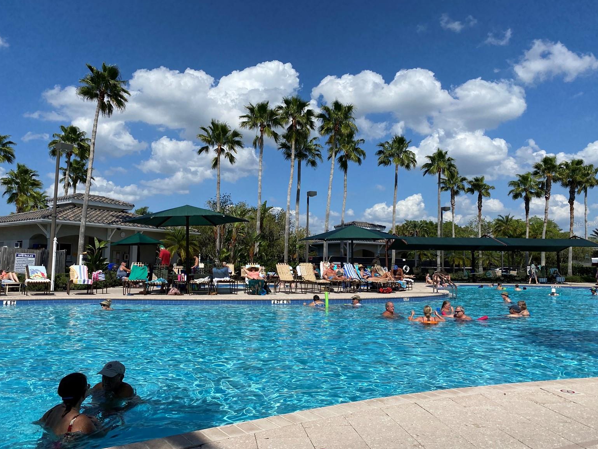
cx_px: 298
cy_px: 224
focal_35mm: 27
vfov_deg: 51.4
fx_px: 466
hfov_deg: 65.3
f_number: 1.8
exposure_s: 1/5495
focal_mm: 4.25
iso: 32
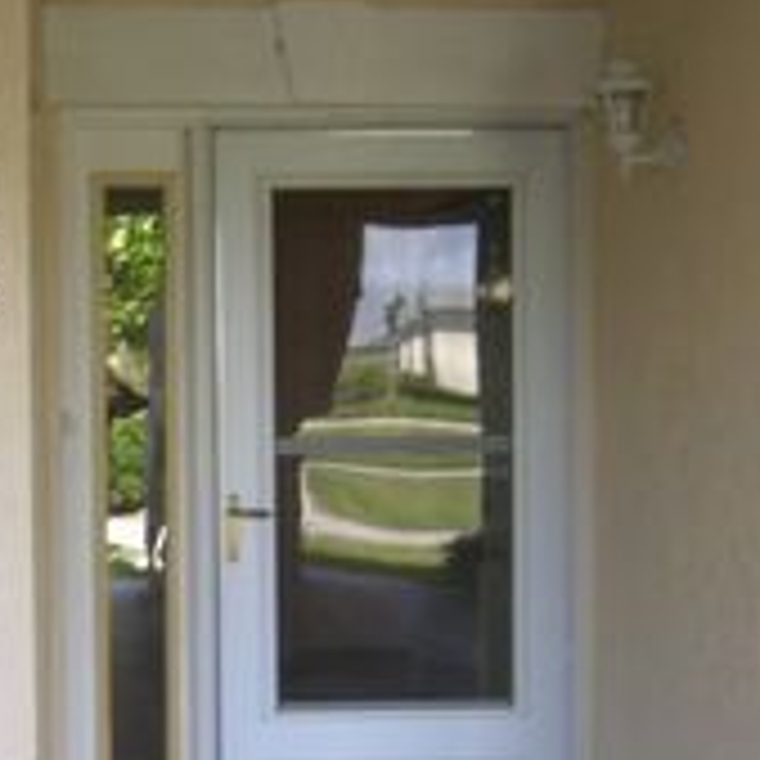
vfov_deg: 19.4
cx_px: 157
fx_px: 2211
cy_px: 578
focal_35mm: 89
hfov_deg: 19.3
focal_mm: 5.7
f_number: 2.9
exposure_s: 1/45.5
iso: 50
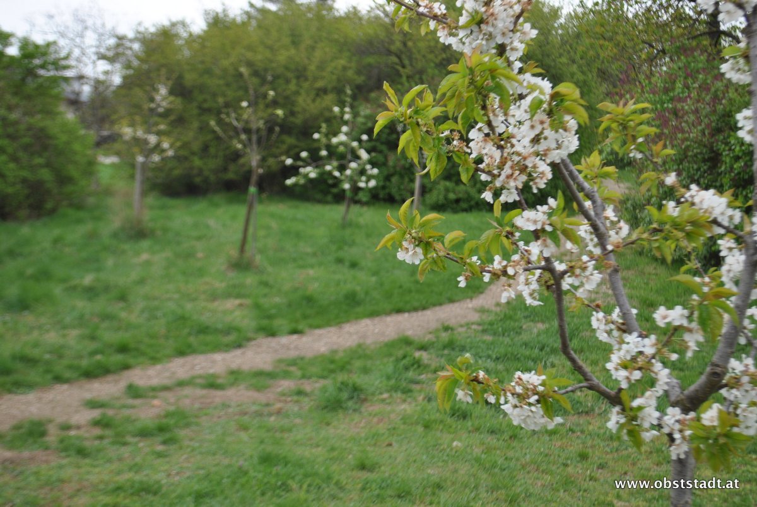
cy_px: 254
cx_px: 378
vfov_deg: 22.7
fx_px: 1264
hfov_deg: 33.4
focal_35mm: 60
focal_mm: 40
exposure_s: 1/125
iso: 100
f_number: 5.6
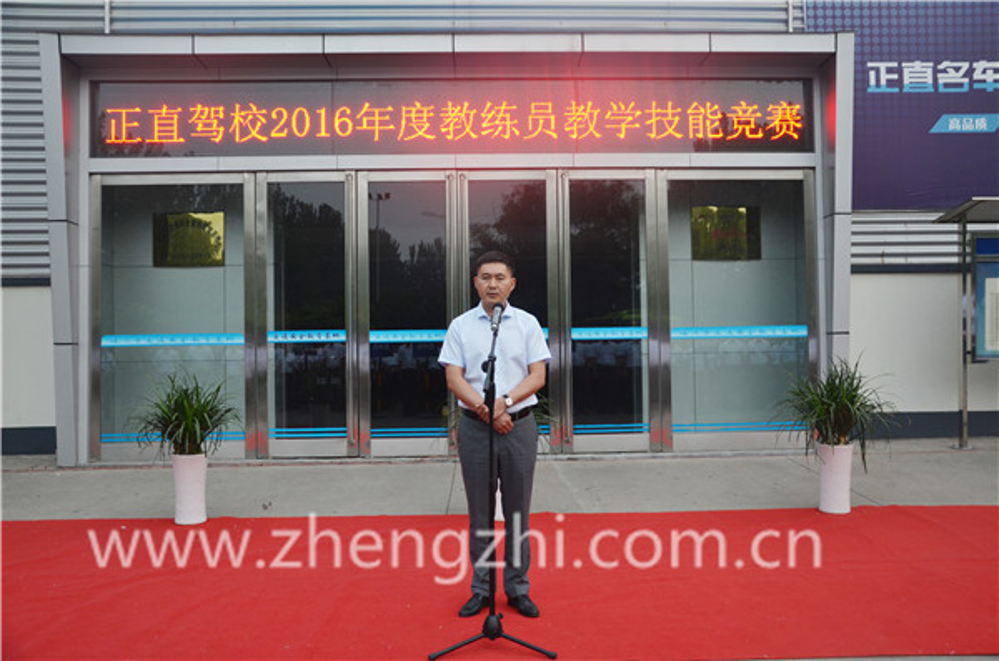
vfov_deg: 39.8
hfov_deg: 57.3
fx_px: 914
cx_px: 500
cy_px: 330
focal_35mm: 33
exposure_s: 1/80
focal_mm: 22
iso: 400
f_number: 4.5
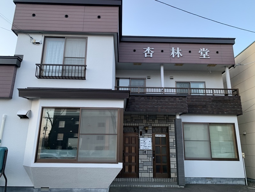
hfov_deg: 67.3
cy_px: 96
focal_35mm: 26
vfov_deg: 53.1
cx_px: 128
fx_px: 192
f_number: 1.8
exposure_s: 1/81
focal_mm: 4.25
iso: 100
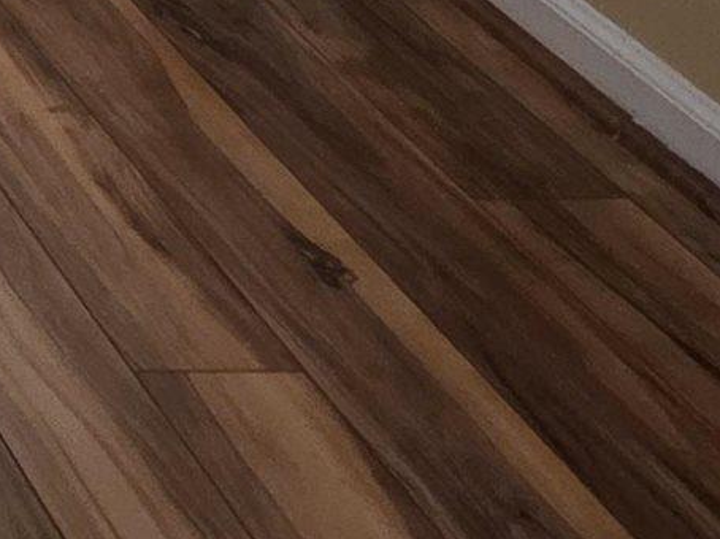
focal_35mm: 88
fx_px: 1829
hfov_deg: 14.4
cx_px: -1029
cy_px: -1107
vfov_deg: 10.8
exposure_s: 1/60
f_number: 1.9
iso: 200
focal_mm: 2.2
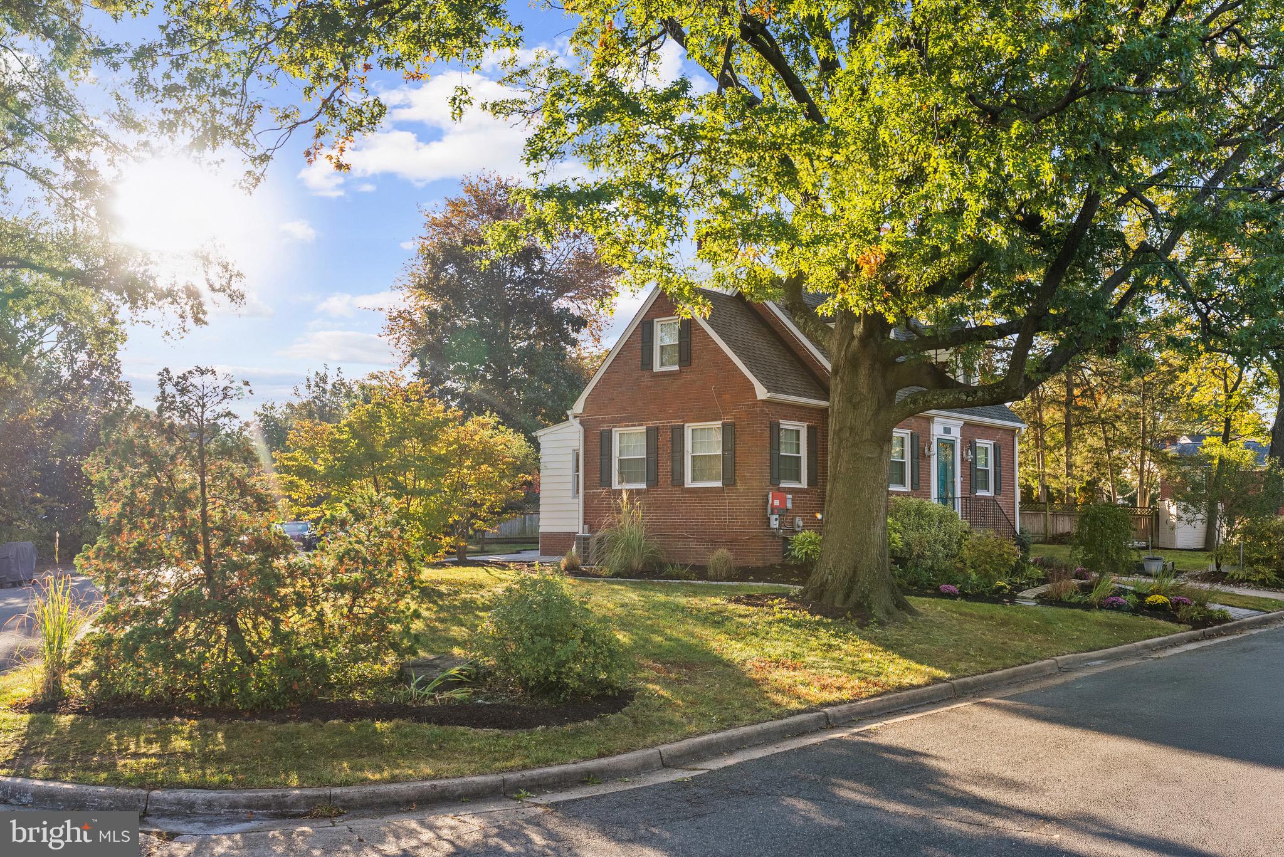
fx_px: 1177
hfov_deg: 57.2
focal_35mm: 33
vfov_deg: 40.0
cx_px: 642
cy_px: 428
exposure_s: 1/125
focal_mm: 33
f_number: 5.6
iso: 200
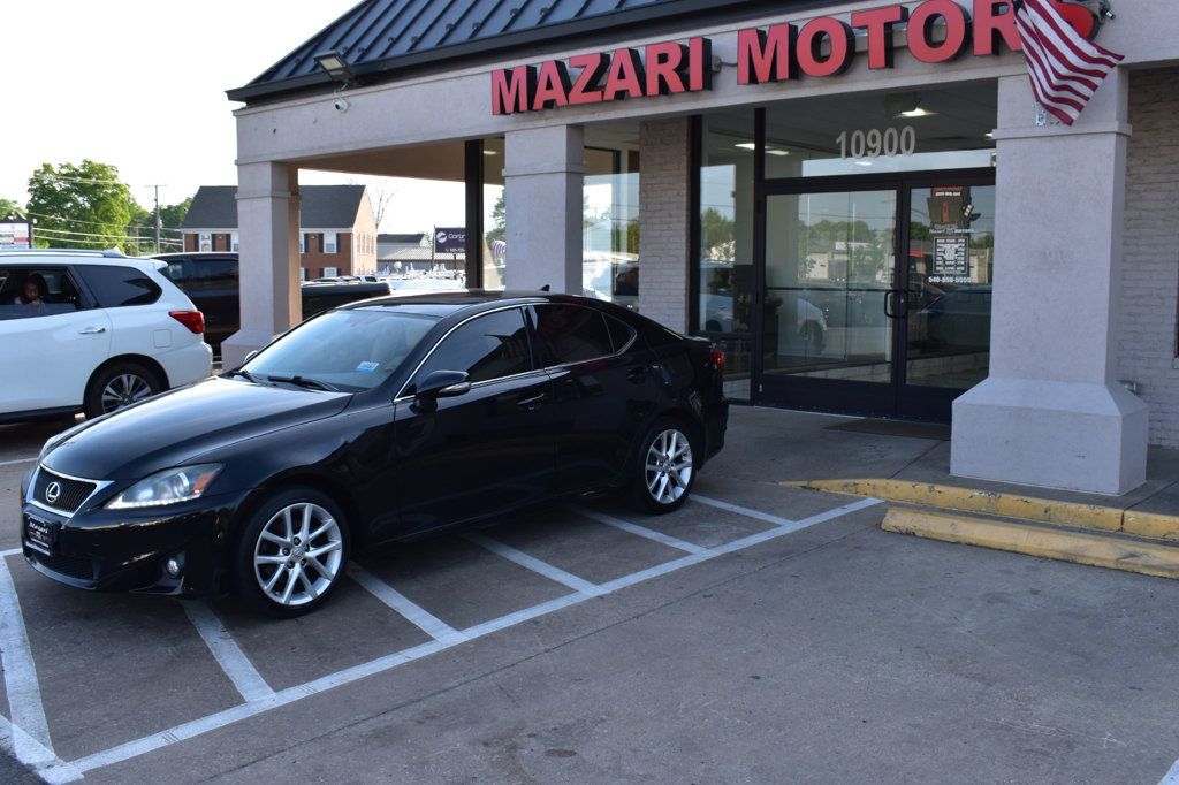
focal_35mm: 34
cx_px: 590
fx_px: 1129
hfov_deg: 55.1
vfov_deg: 38.3
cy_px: 392
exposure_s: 1/250
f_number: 10
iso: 400
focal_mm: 23
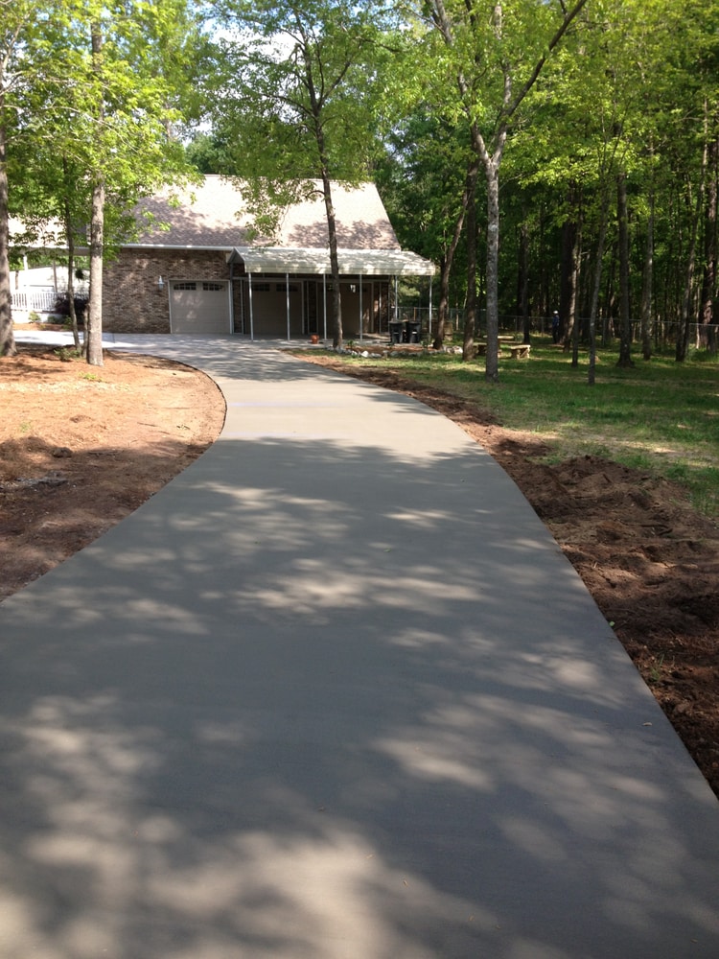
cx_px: 360
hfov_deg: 40.7
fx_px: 969
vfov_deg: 52.6
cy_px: 480
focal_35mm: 35
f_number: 2.4
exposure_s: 1/438
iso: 50
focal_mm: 4.28
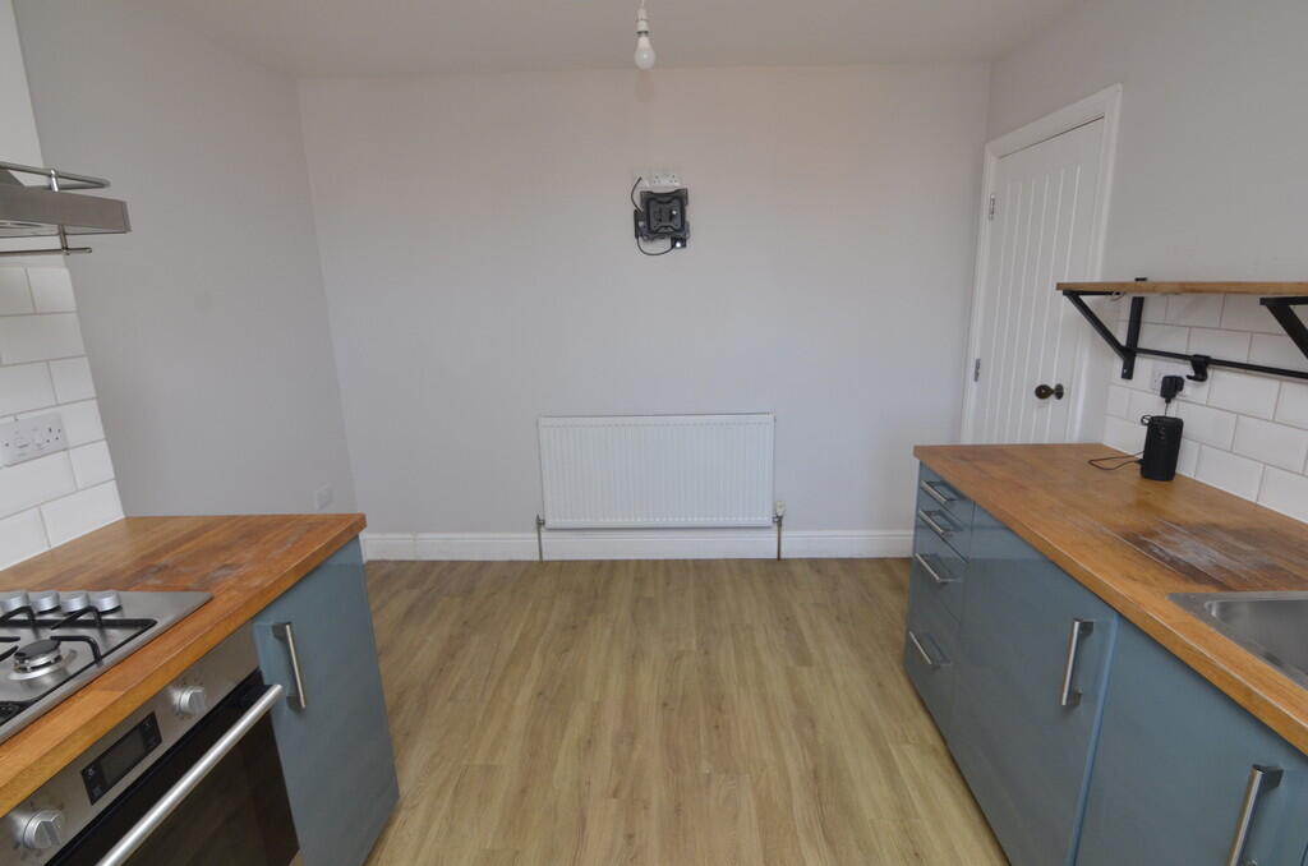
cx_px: 654
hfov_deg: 95.1
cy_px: 433
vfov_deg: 71.8
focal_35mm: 16
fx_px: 598
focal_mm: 11
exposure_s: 1/60
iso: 800
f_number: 7.1
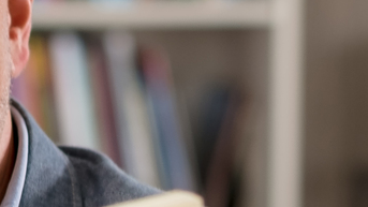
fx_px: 4021
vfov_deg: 2.9
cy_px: 376
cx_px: -162
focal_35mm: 412
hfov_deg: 5.2
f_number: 2
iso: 160
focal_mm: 50
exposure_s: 1/50
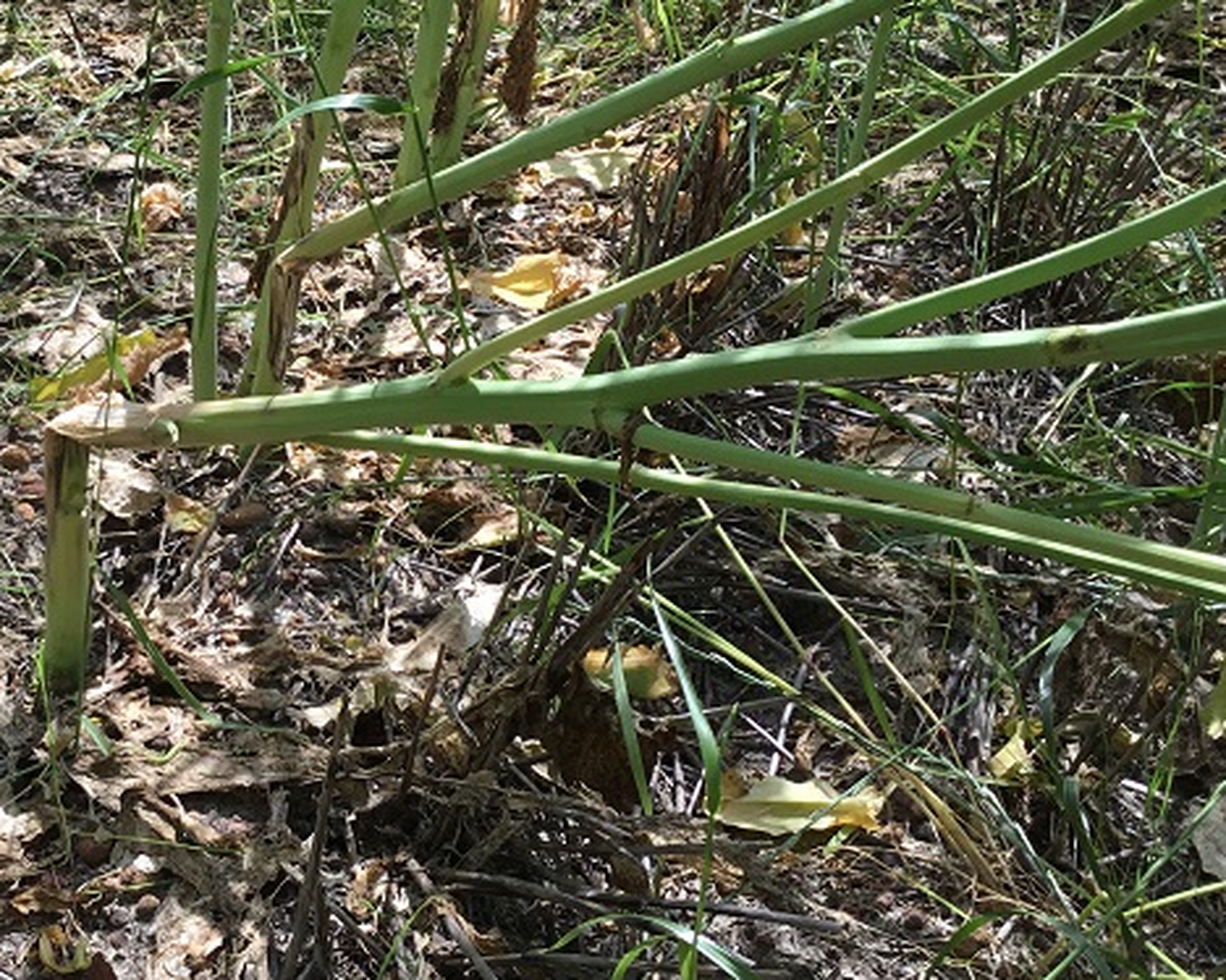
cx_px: 293
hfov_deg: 33.4
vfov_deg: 27.6
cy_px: 473
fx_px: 1995
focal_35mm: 55
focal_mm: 3.3
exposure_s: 1/463
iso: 25
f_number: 2.4
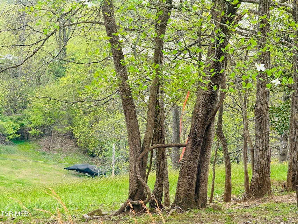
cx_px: 149
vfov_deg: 12.4
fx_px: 1033
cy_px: 112
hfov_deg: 16.4
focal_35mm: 120
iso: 50
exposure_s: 1/220
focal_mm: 15.66
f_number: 2.8
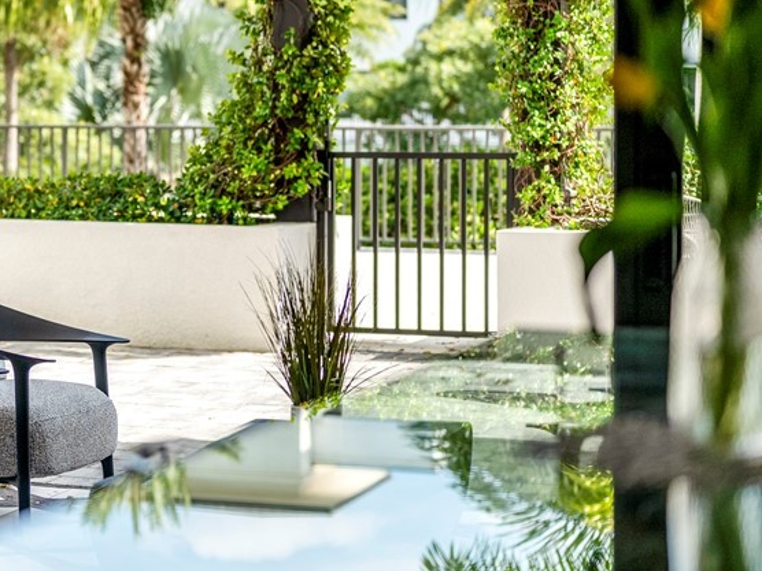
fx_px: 2069
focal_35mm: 94
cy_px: 116
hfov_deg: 20.6
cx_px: 120
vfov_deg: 15.6
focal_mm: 50
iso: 100
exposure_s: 1/5000
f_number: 1.8
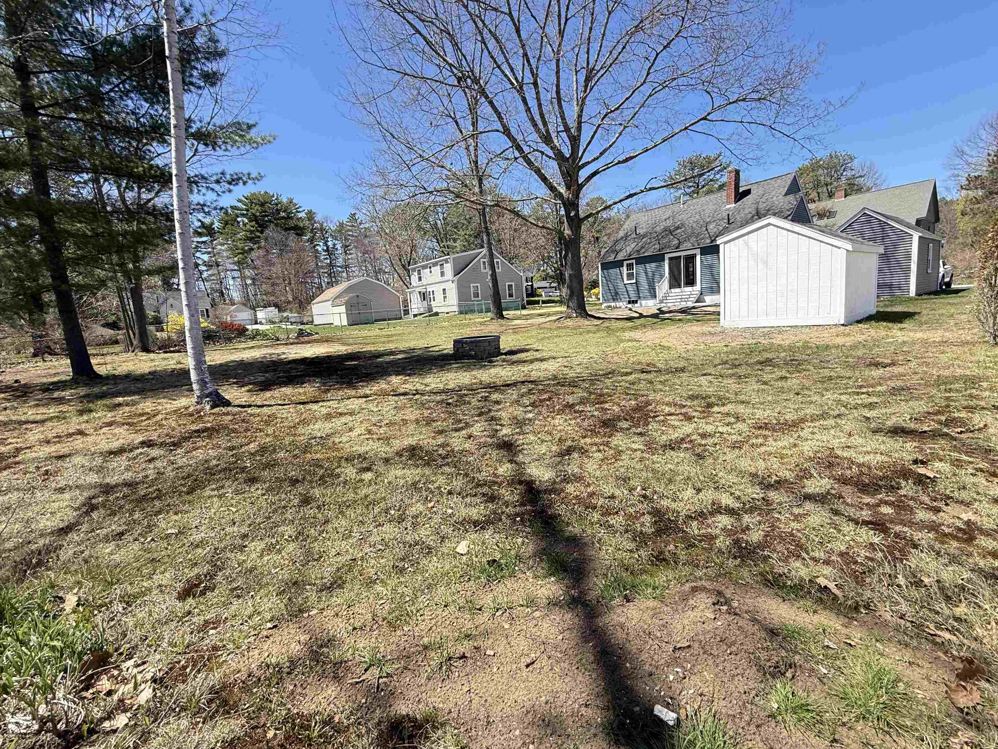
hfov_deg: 98.2
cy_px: 367
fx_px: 432
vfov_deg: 81.7
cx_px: 488
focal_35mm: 15
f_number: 2.2
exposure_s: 1/841
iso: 64
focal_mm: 2.22
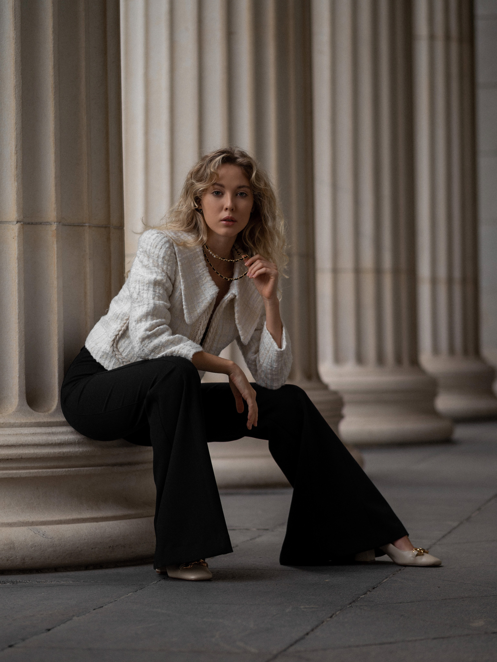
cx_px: 248
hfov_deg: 13.2
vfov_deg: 17.6
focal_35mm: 112
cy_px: 331
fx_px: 2144
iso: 64
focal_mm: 56
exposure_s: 1/320
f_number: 1.4
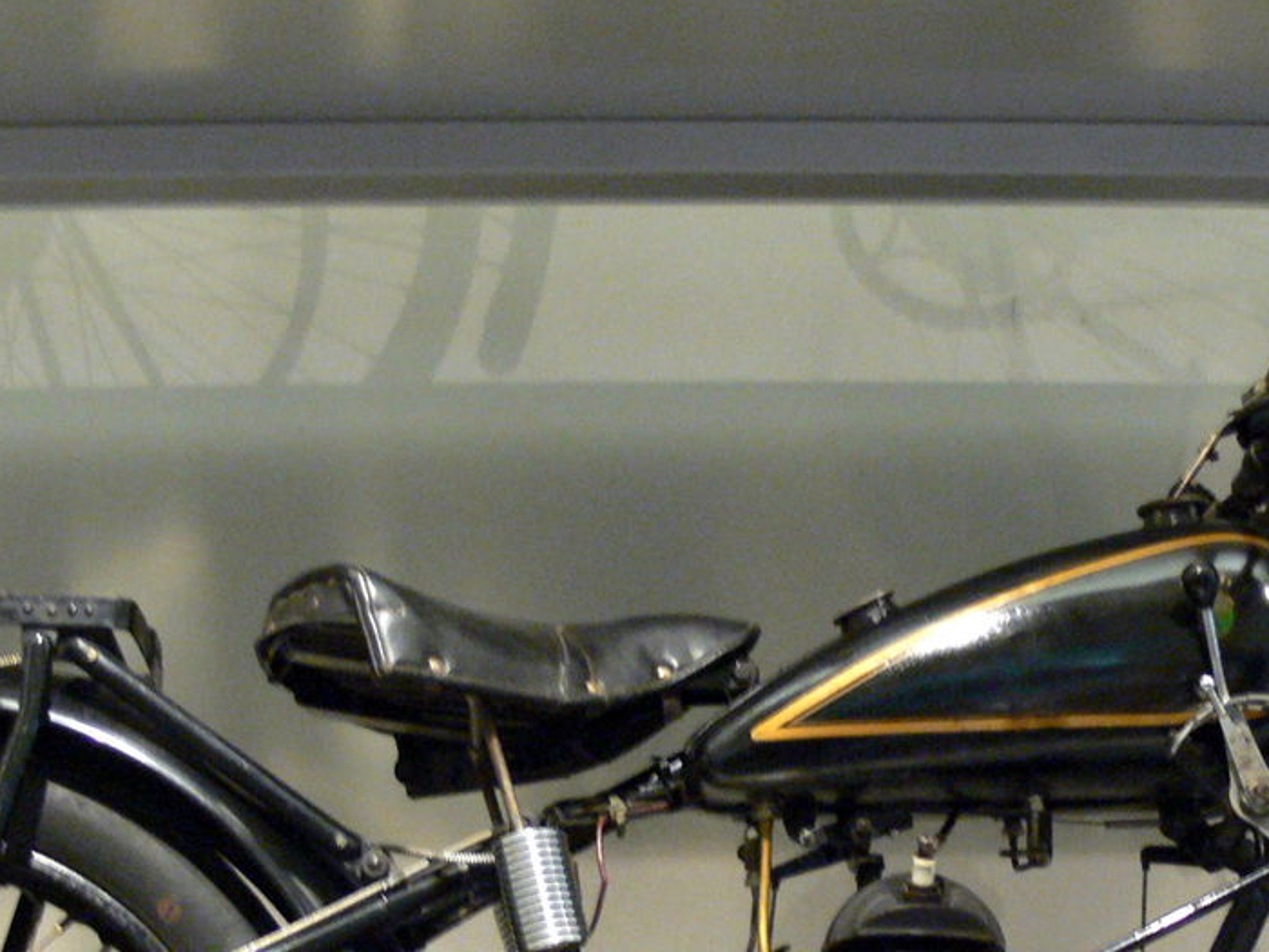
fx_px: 2933
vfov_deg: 18.1
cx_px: 722
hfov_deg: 24.4
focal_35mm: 80
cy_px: 894
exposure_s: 1/4
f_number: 2.8
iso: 200
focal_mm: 7.4
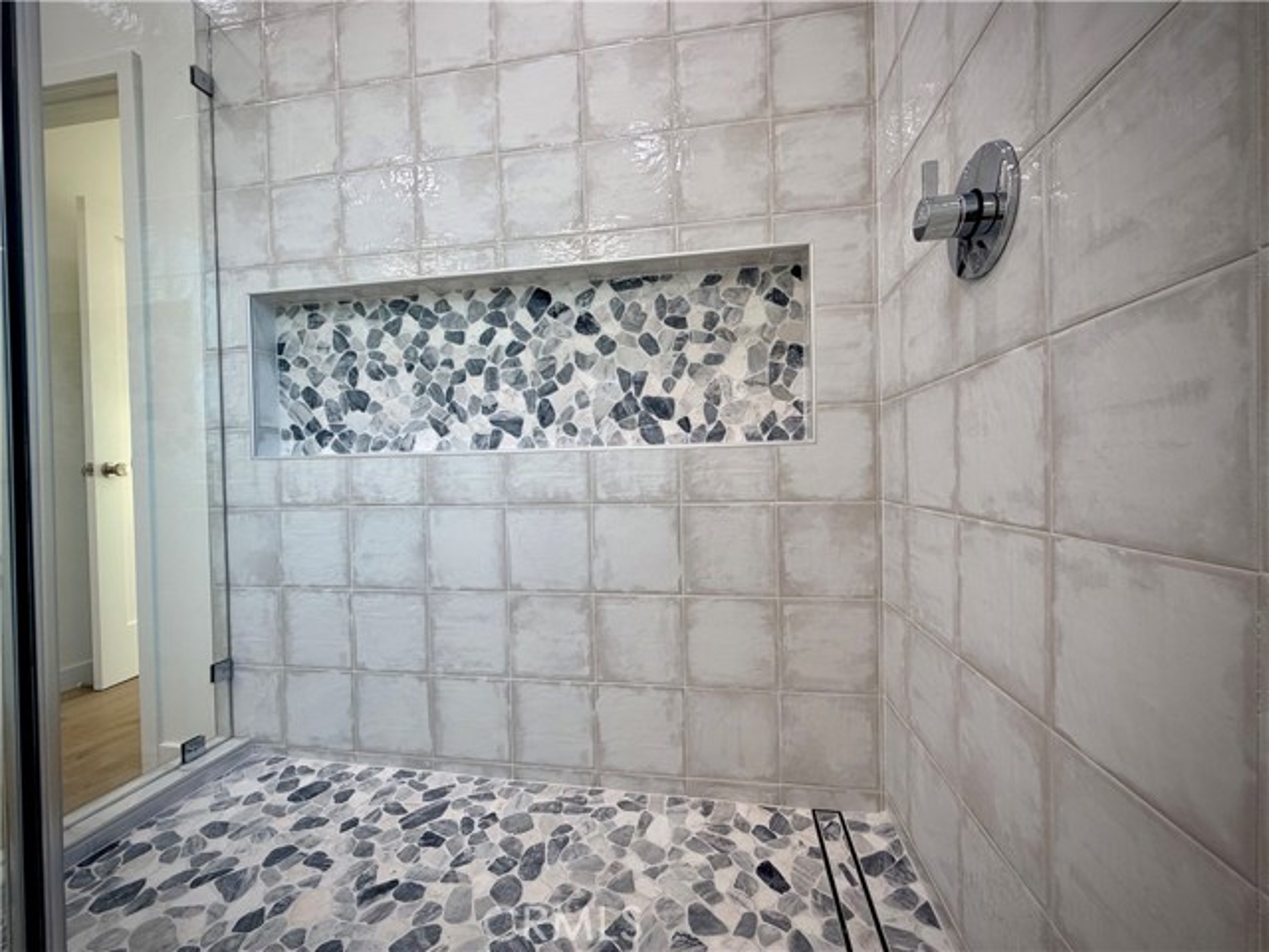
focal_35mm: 14
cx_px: 634
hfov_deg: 102.1
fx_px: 513
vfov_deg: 85.7
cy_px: 476
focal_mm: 2.22
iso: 100
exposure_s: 1/120
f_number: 2.2
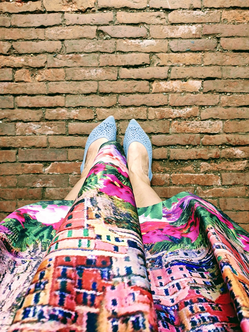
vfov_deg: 67.3
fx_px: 249
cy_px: 166
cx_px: 124
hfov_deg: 53.1
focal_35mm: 26
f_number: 2.4
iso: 50
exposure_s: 1/165
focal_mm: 4.3
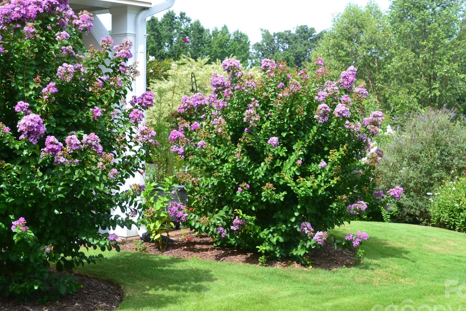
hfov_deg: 32.4
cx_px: 227
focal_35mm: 62
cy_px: 125
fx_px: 803
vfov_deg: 21.9
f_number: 10
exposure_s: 1/250
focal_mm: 30
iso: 400
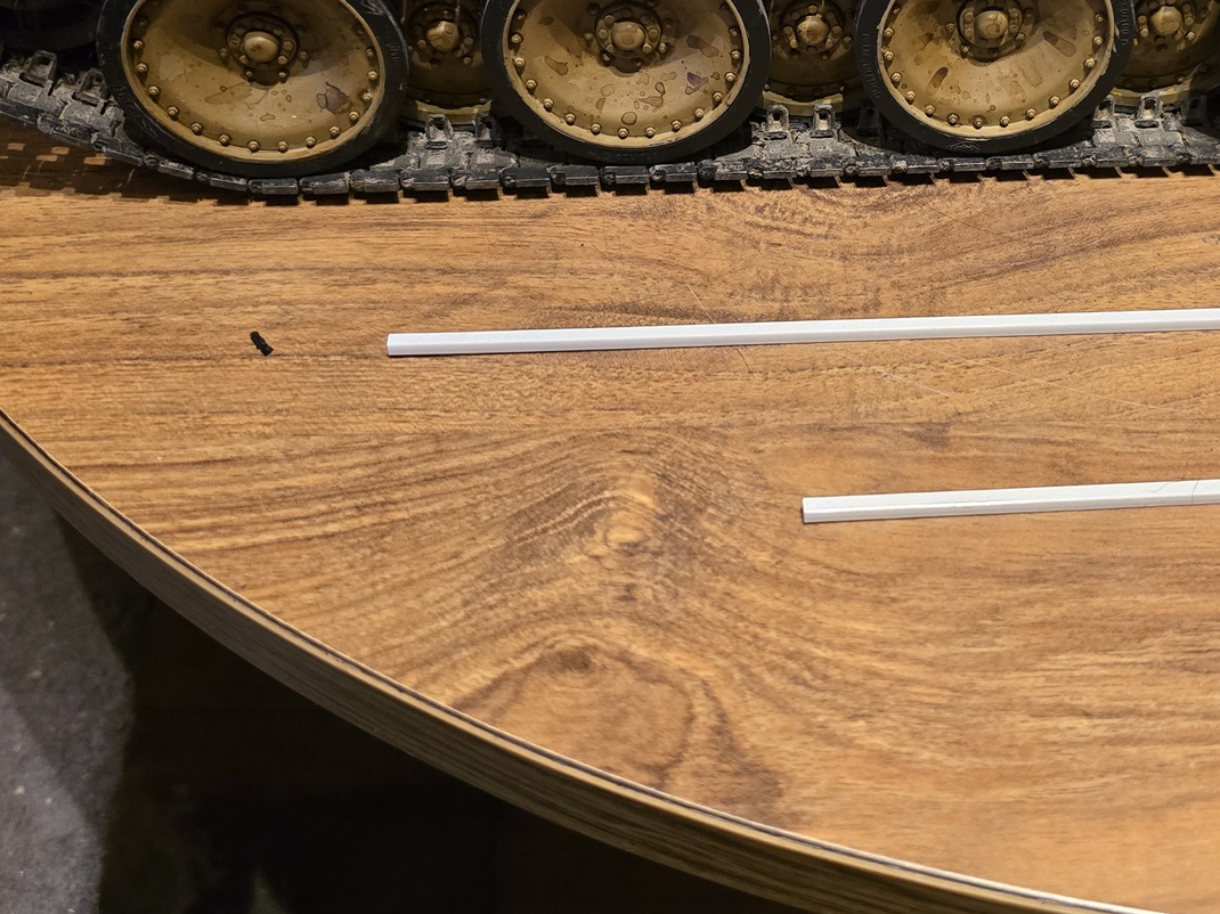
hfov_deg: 42.9
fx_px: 1515
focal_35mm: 43
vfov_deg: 32.6
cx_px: 862
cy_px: 178
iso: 1000
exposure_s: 1/100
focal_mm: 6.3
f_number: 1.7
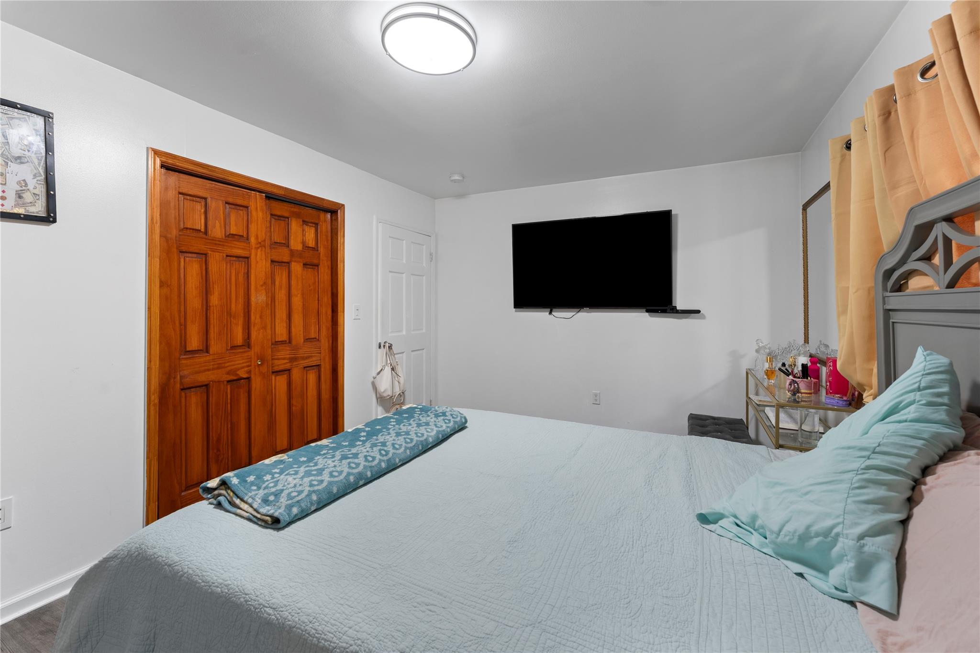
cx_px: 490
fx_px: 381
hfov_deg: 104.3
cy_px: 326
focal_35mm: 14
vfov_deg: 81.2
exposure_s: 1
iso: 320
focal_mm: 14
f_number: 8
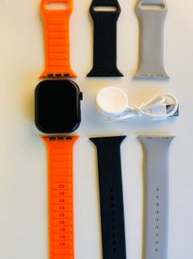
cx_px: 105
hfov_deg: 37.6
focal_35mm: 38
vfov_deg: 49.0
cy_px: 121
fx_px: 283
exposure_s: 1/112
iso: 32
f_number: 1.5
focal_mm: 5.7
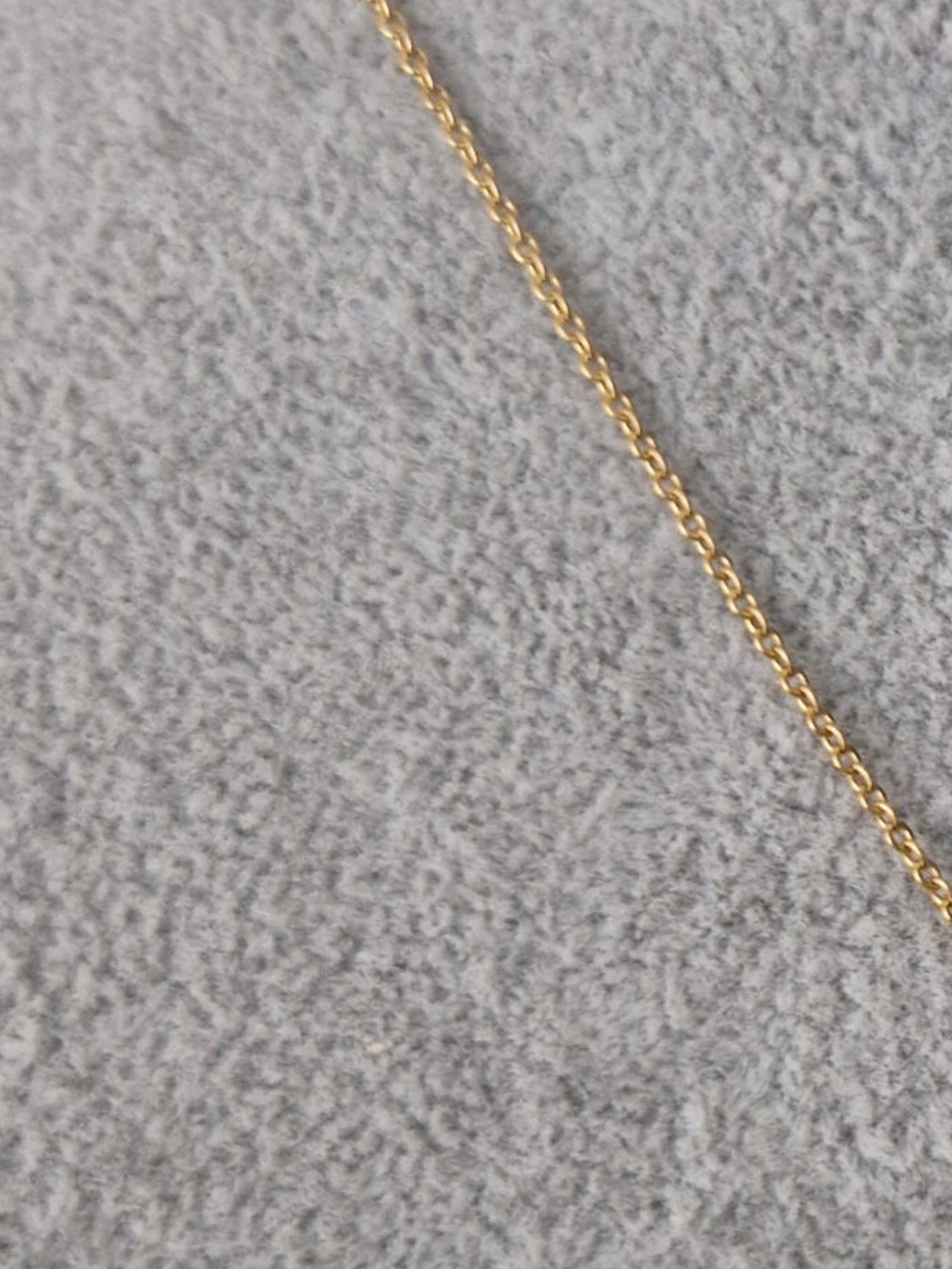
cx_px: 1069
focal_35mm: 64
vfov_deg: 30.1
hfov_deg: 21.6
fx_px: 2347
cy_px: 833
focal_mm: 5.4
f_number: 1.8
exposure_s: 1/50
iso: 640
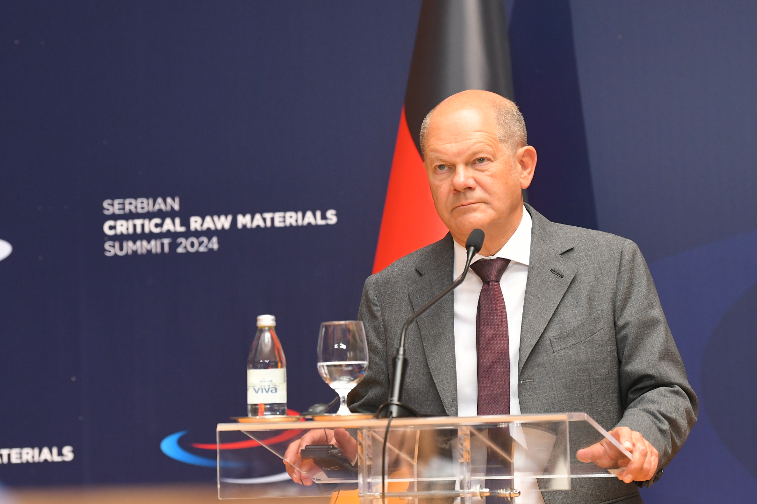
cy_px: 252
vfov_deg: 5.9
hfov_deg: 8.9
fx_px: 4878
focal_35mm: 232
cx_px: 378
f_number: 4
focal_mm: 155
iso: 2000
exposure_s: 1/500
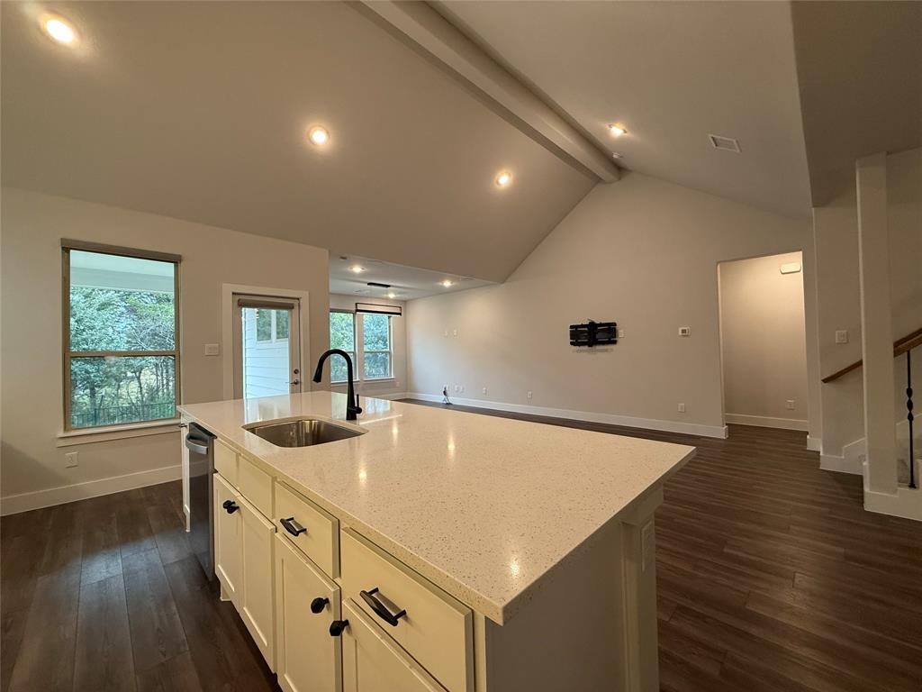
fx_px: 373
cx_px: 461
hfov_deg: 102.1
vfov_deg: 85.7
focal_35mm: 14
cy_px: 346
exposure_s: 1/120
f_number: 2.2
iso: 250
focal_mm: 2.22
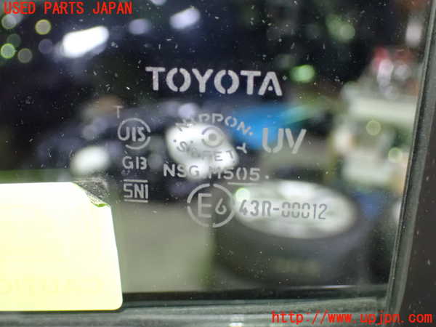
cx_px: 218
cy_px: 164
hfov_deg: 38.2
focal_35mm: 50
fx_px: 630
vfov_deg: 29.1
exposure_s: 1/40
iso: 1600
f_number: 3.2
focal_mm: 9.01
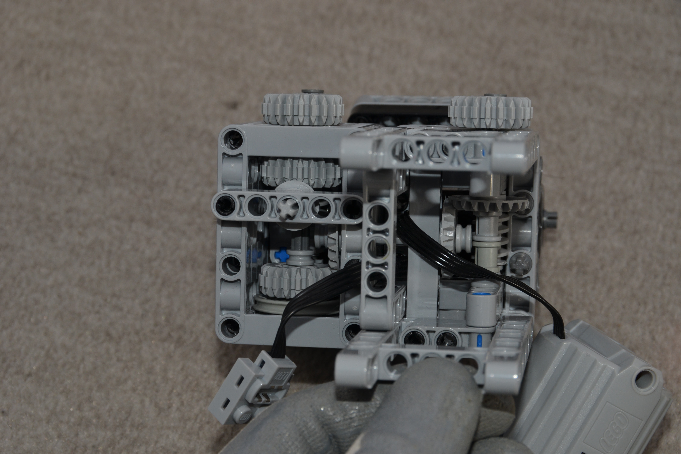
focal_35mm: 114
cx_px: 341
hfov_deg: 18.0
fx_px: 2147
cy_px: 227
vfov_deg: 12.1
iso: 200
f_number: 11
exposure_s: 1/60
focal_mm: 75
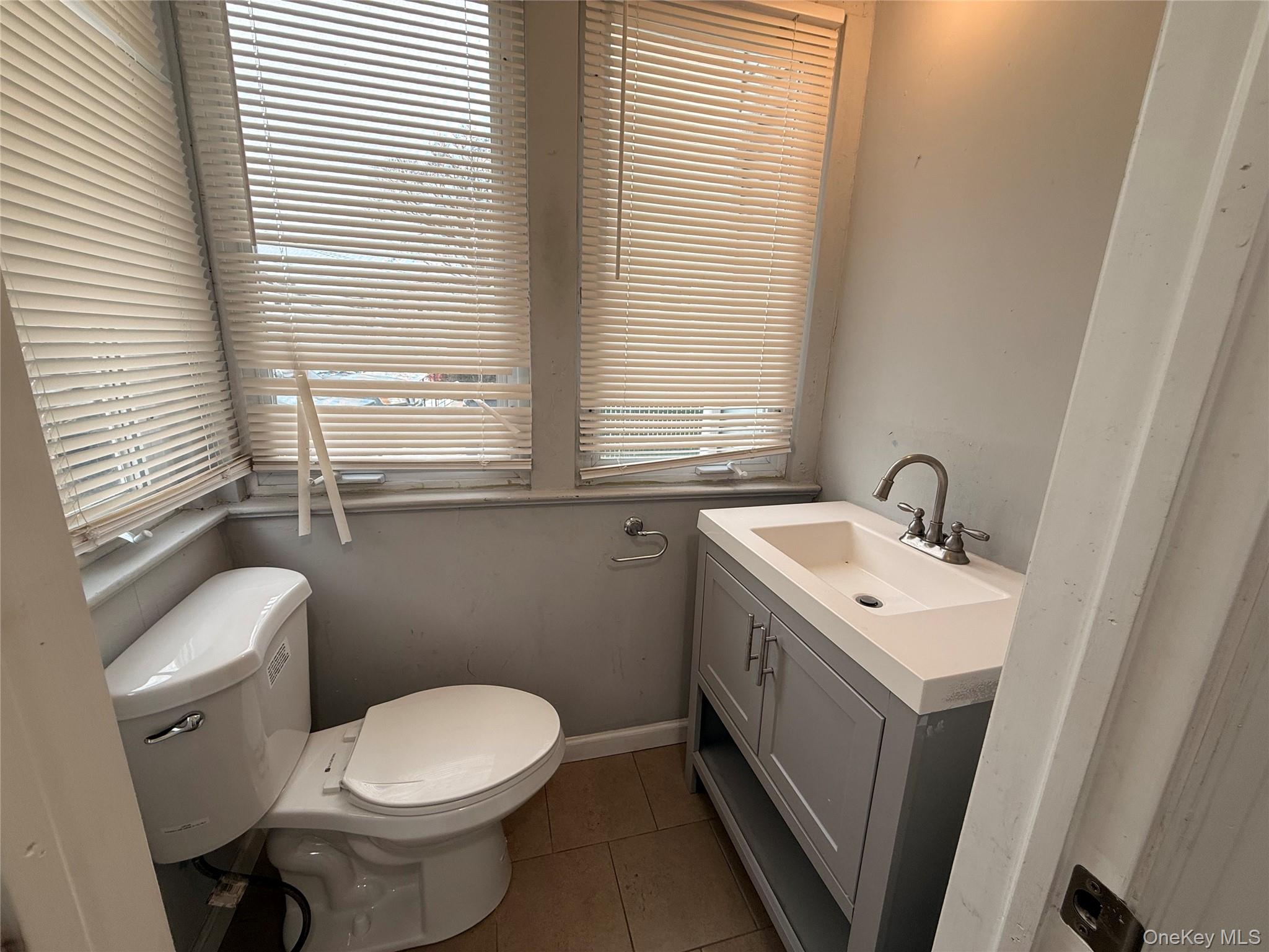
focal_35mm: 14
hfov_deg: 102.1
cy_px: 476
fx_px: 513
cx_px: 634
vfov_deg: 85.7
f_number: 2.2
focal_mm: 2.22
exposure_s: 1/120
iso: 80
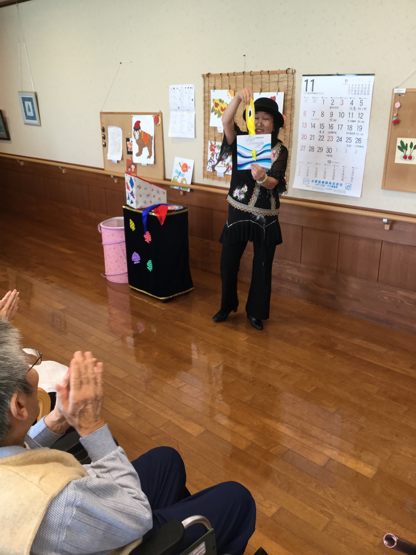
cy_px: 278
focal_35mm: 31
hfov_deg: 45.4
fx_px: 497
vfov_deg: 58.4
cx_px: 208
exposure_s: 1/30
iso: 64
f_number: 2.4
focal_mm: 3.3
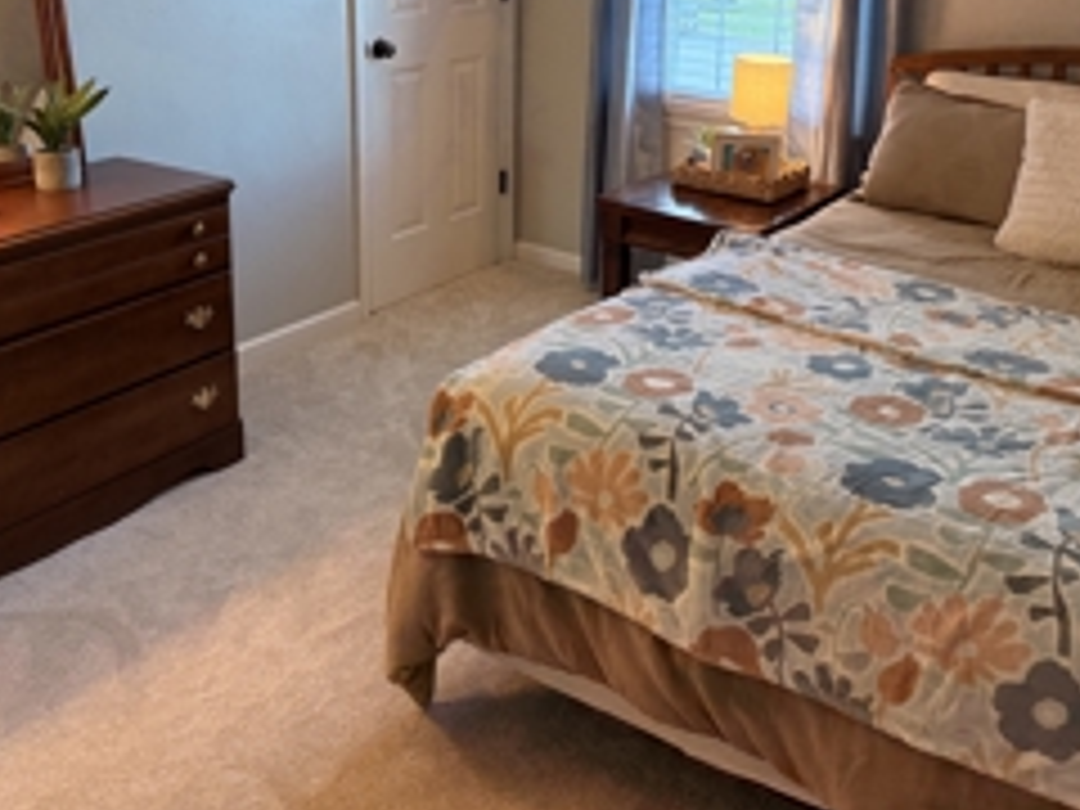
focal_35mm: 40
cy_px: 153
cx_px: 608
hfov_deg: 46.7
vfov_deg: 34.8
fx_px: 1248
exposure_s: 1/60
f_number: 1.78
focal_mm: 6.76
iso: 250
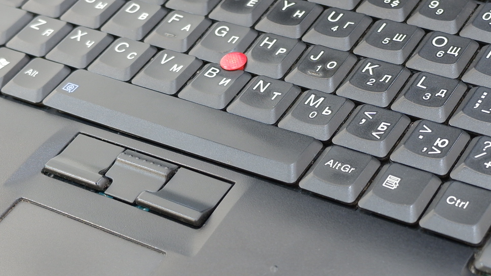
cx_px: 341
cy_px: 221
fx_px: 977
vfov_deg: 16.0
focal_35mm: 75
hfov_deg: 28.0
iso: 200
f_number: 3.5
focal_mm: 15.2
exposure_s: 1/25
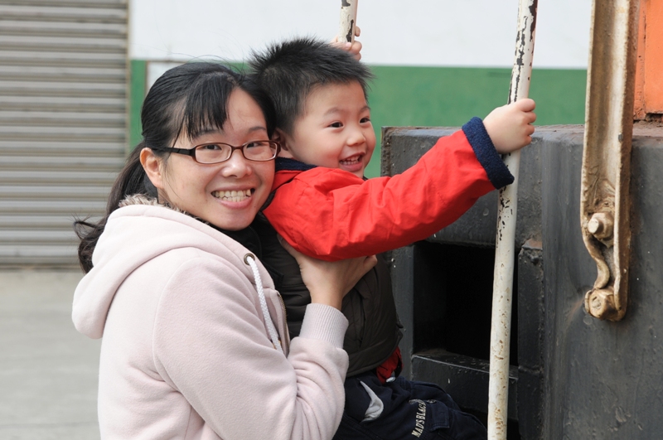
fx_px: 1931
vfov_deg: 13.0
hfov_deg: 19.5
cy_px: 220
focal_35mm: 105
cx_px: 332
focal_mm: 70
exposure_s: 1/400
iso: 200
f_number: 6.3
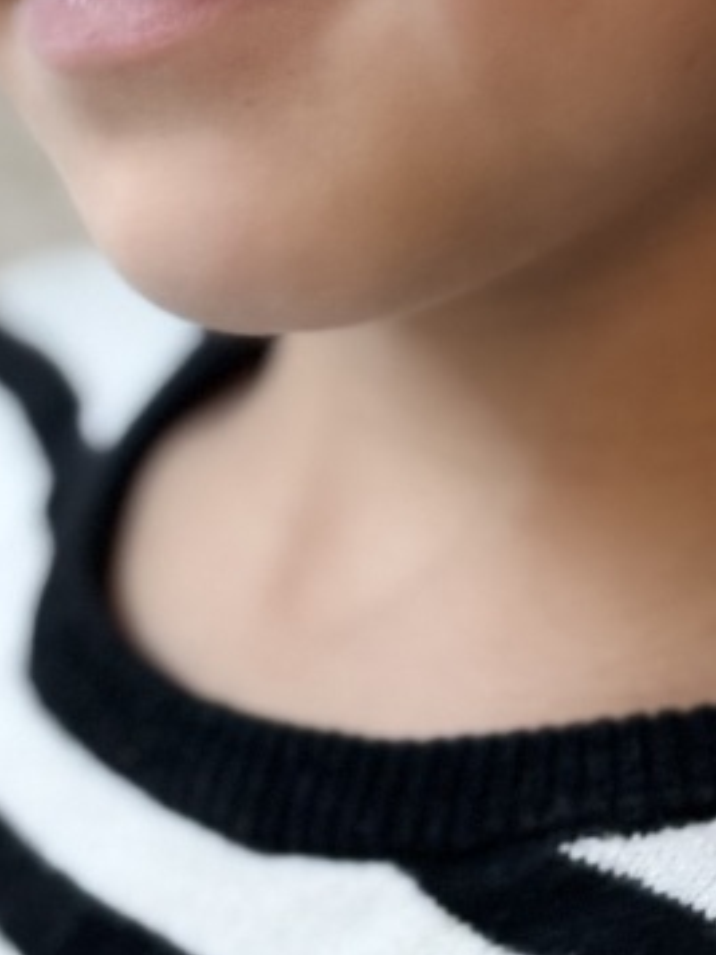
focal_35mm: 156
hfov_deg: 9.5
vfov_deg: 12.3
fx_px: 4302
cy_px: -232
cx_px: 400
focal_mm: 5.96
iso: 250
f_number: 1.6
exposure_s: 1/33
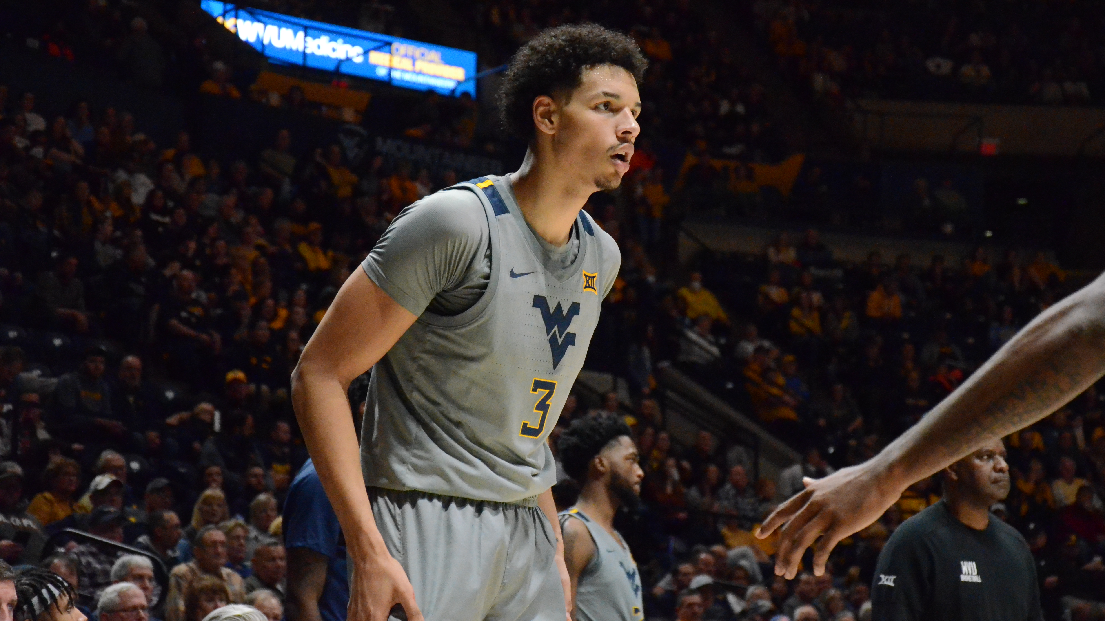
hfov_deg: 19.5
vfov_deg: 11.0
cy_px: 337
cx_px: 553
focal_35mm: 110
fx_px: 3223
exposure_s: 1/1000
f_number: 5.3
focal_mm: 70
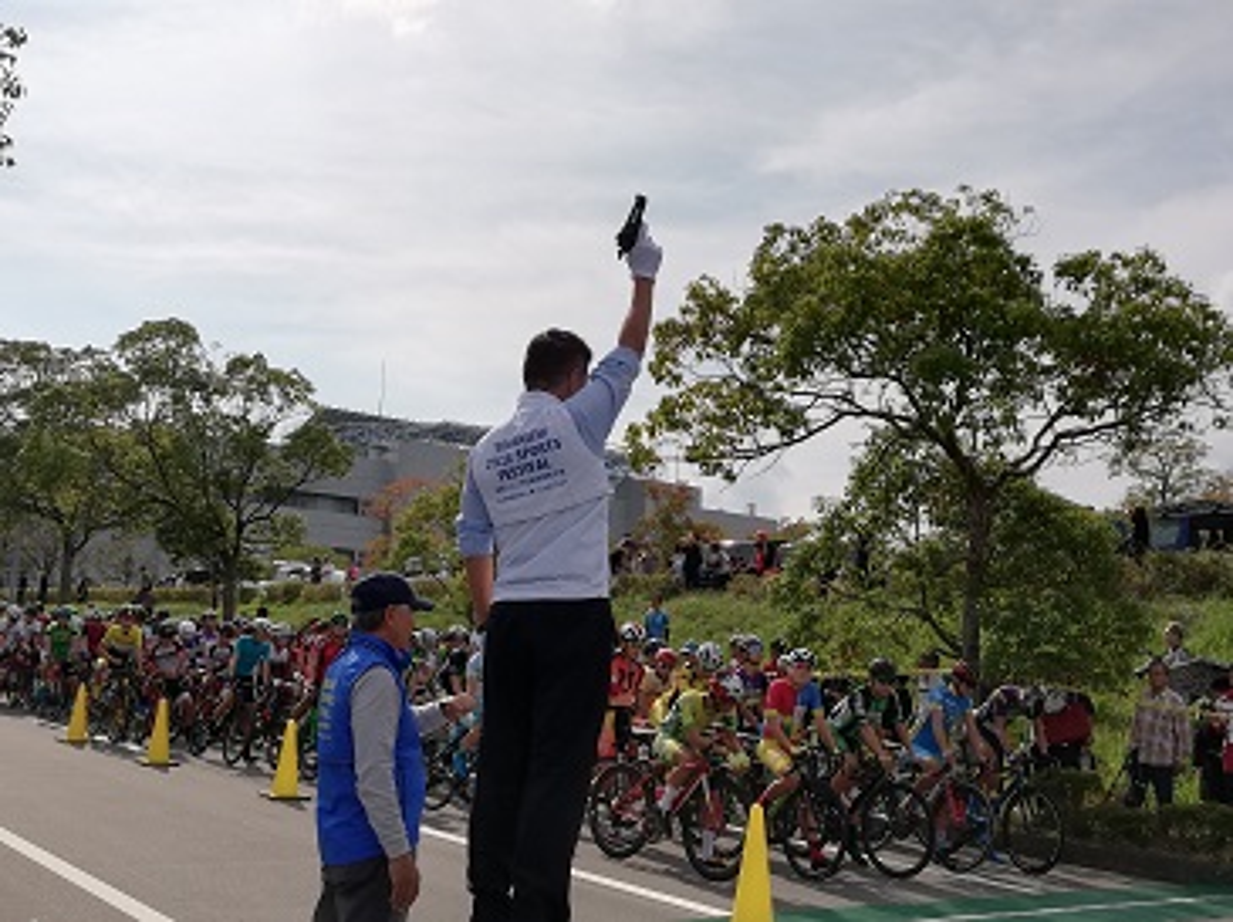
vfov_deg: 37.7
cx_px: 616
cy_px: 461
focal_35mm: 38
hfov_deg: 49.0
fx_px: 1352
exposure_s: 1/3086
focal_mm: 3.81
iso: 50
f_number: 2.2
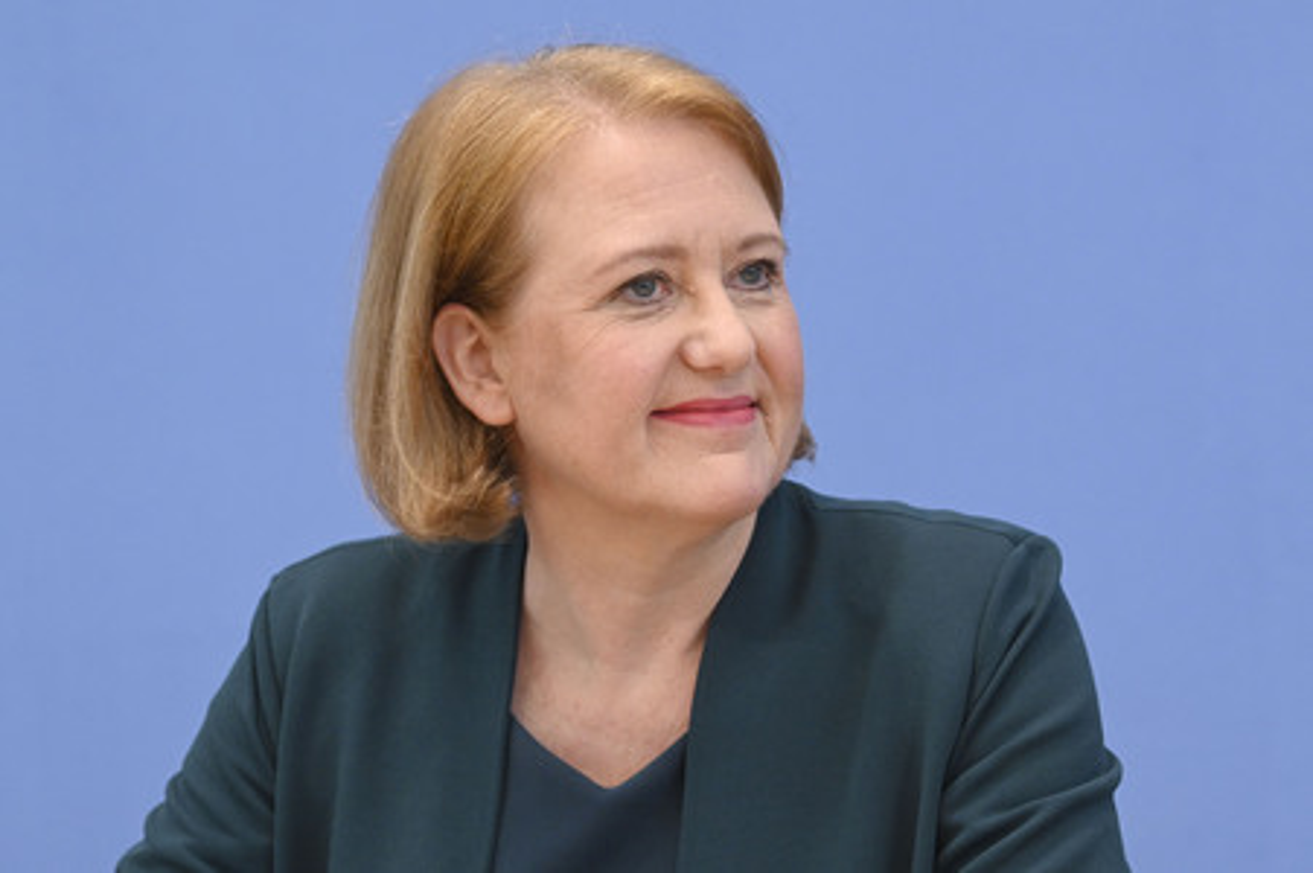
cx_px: 656
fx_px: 4556
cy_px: 436
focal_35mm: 125
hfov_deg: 16.4
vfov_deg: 11.0
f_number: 7.1
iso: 4000
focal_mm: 125
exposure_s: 1/400
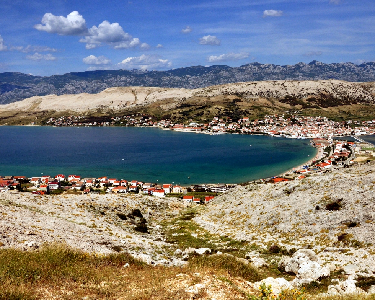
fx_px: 344
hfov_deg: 57.0
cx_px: 210
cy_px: 149
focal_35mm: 31
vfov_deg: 47.1
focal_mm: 18
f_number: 7.1
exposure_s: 1/4000
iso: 1250
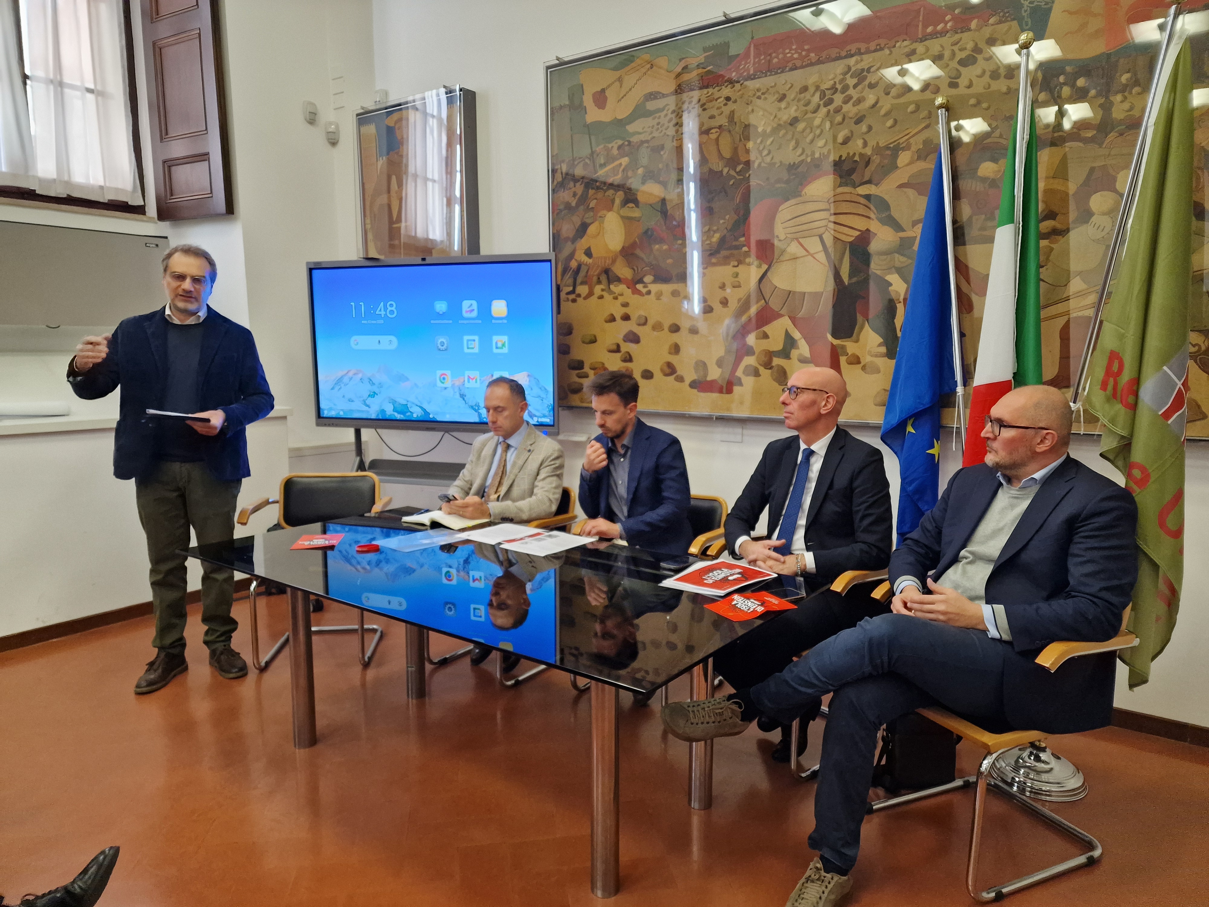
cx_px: 604
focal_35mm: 23
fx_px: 803
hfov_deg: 73.9
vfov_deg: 58.9
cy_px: 454
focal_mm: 6.4
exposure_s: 1/100
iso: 800
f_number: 1.8
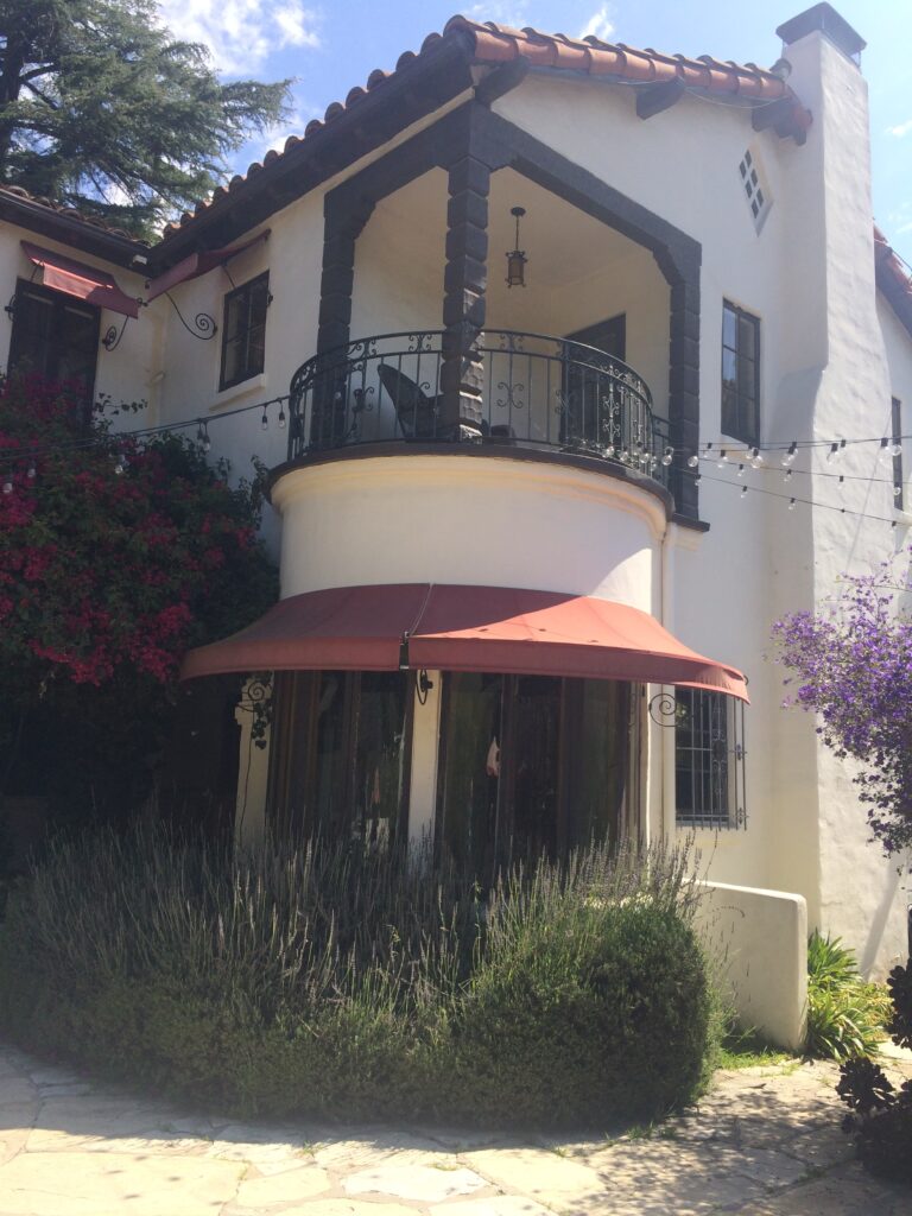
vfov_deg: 61.7
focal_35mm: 29
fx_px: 1019
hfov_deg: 48.2
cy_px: 608
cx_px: 456
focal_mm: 4.15
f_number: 2.2
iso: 32
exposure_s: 1/1244
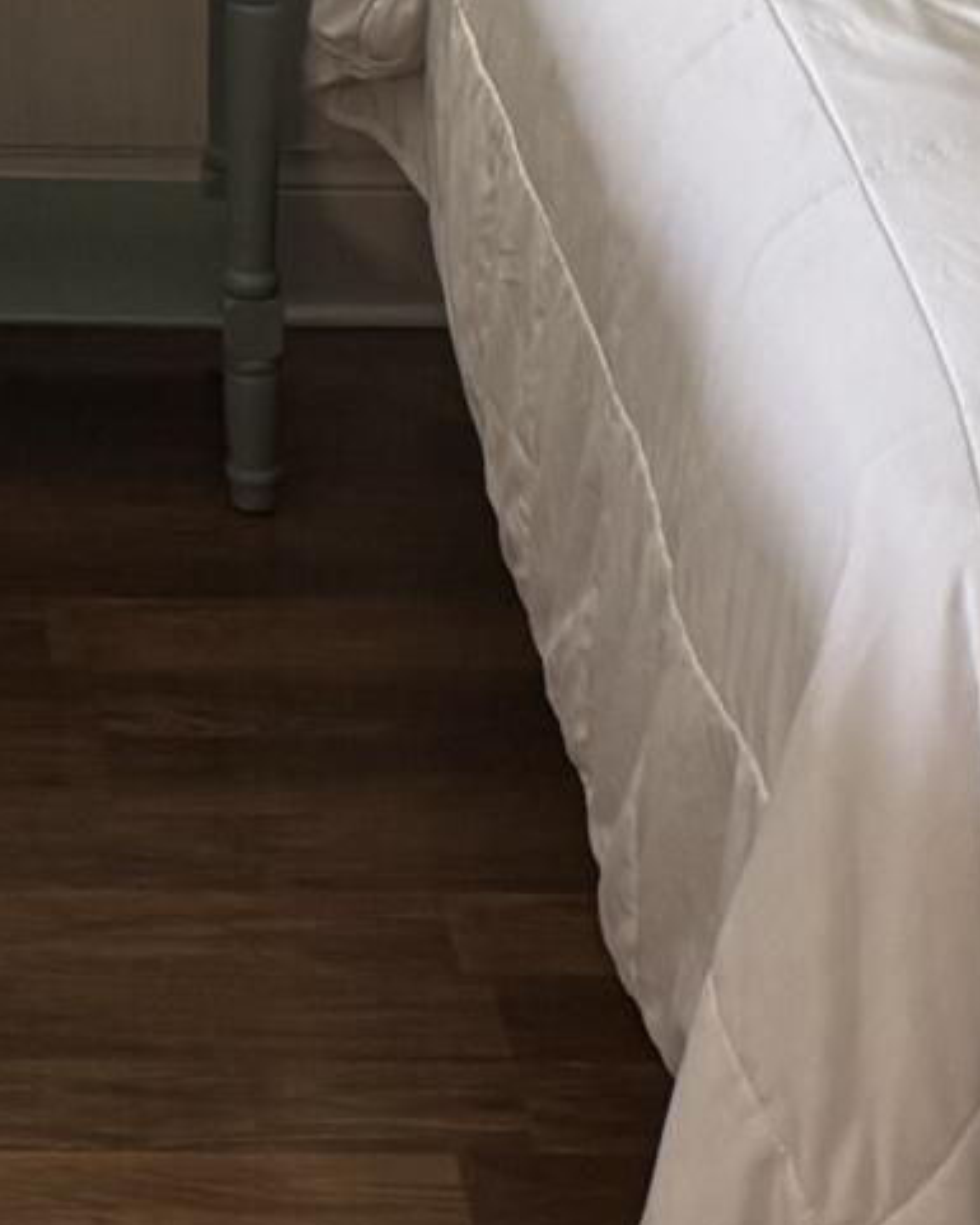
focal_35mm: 146
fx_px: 5292
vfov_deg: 12.3
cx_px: -305
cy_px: -825
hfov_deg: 10.4
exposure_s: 1/60
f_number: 1.78
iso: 250
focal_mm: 6.76
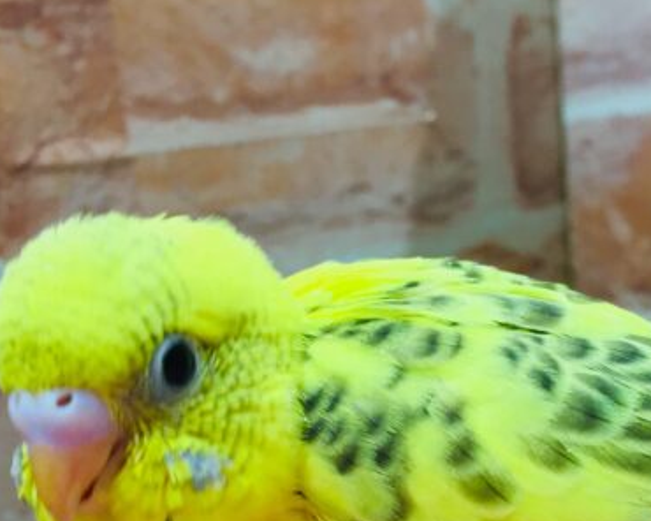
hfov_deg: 37.8
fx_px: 944
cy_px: 361
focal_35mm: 49
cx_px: 417
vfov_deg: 30.5
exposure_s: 1/30
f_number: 2.2
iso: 40
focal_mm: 4.15
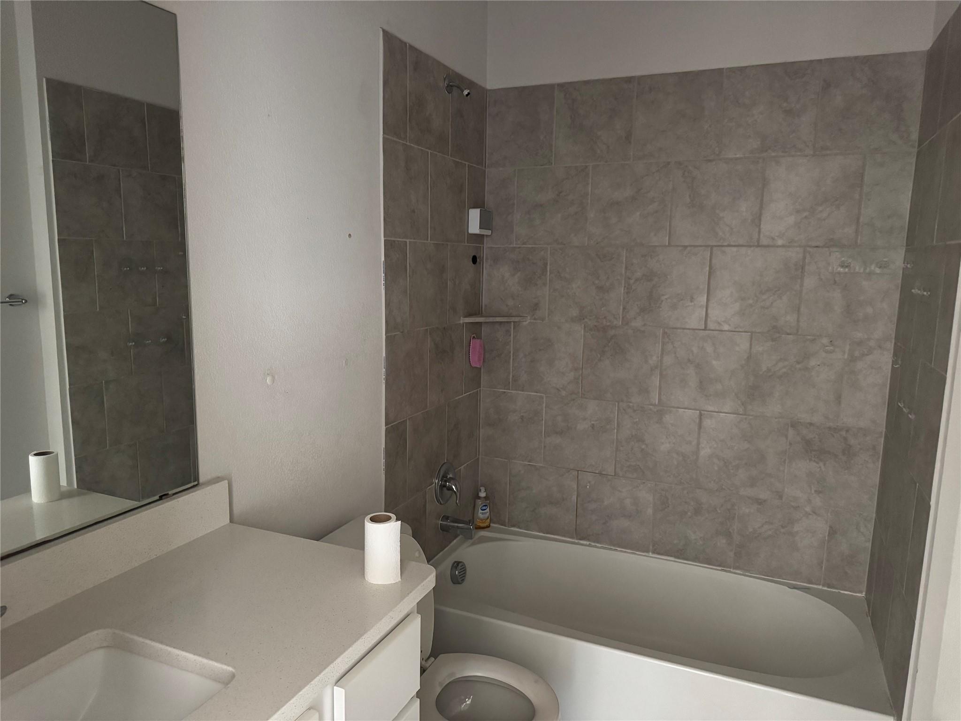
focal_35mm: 24
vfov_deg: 56.8
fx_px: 666
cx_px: 480
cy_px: 360
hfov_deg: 71.6
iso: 1000
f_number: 1.78
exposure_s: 1/40
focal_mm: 6.76
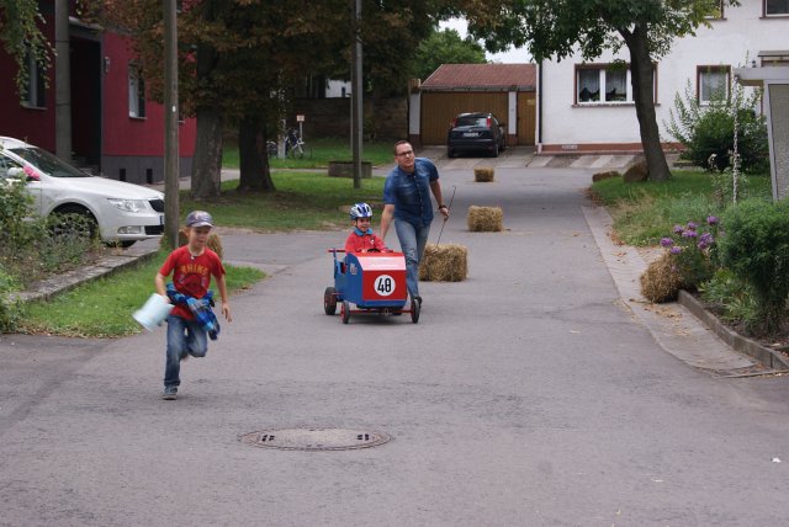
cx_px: 394
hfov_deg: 24.6
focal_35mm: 82
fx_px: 1810
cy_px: 264
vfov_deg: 16.6
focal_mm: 55
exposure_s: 1/100
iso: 100
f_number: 7.1
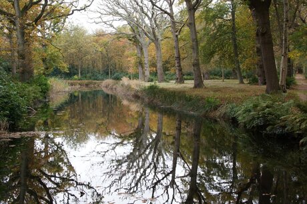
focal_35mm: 52
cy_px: 102
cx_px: 154
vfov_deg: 25.7
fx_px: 447
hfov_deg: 37.9
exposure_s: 1/40
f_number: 10
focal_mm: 35
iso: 400
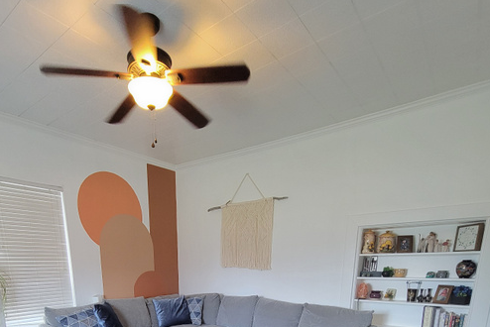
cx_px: 210
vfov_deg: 48.4
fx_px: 286
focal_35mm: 21
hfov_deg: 80.7
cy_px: 331
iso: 320
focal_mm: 2.2
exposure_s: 1/60
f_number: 2.2
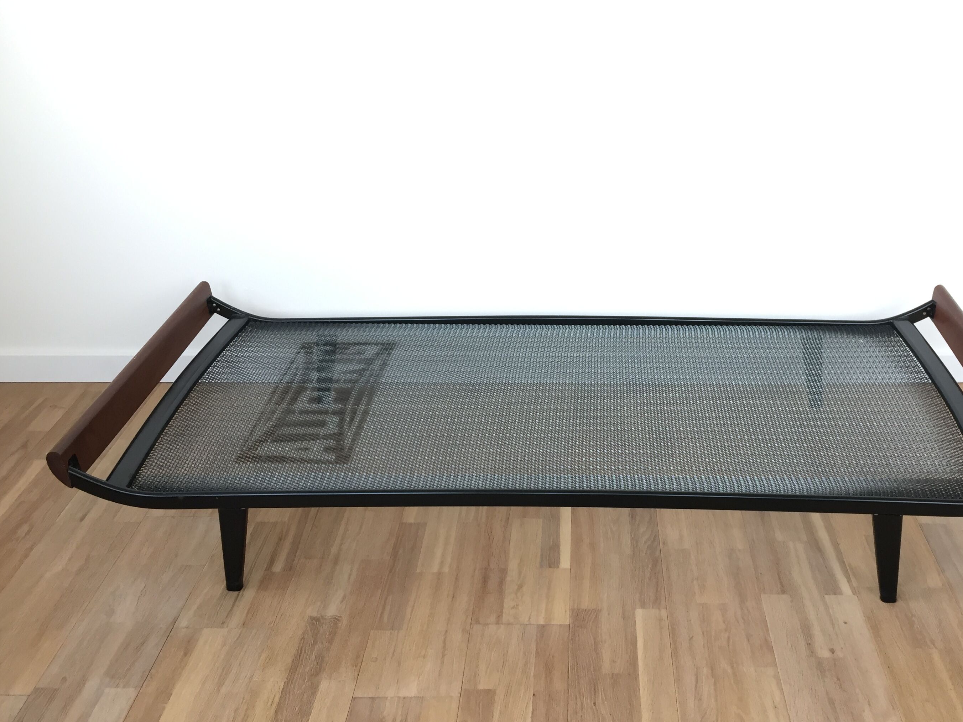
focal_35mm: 35
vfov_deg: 40.7
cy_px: 386
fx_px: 974
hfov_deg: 52.3
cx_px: 573
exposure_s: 1/33
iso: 40
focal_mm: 4.15
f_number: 2.2
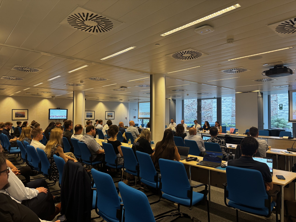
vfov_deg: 56.8
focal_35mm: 24
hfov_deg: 71.6
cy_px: 111
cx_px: 148
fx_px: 205
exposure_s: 1/90
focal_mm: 6.76
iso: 160
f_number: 1.78
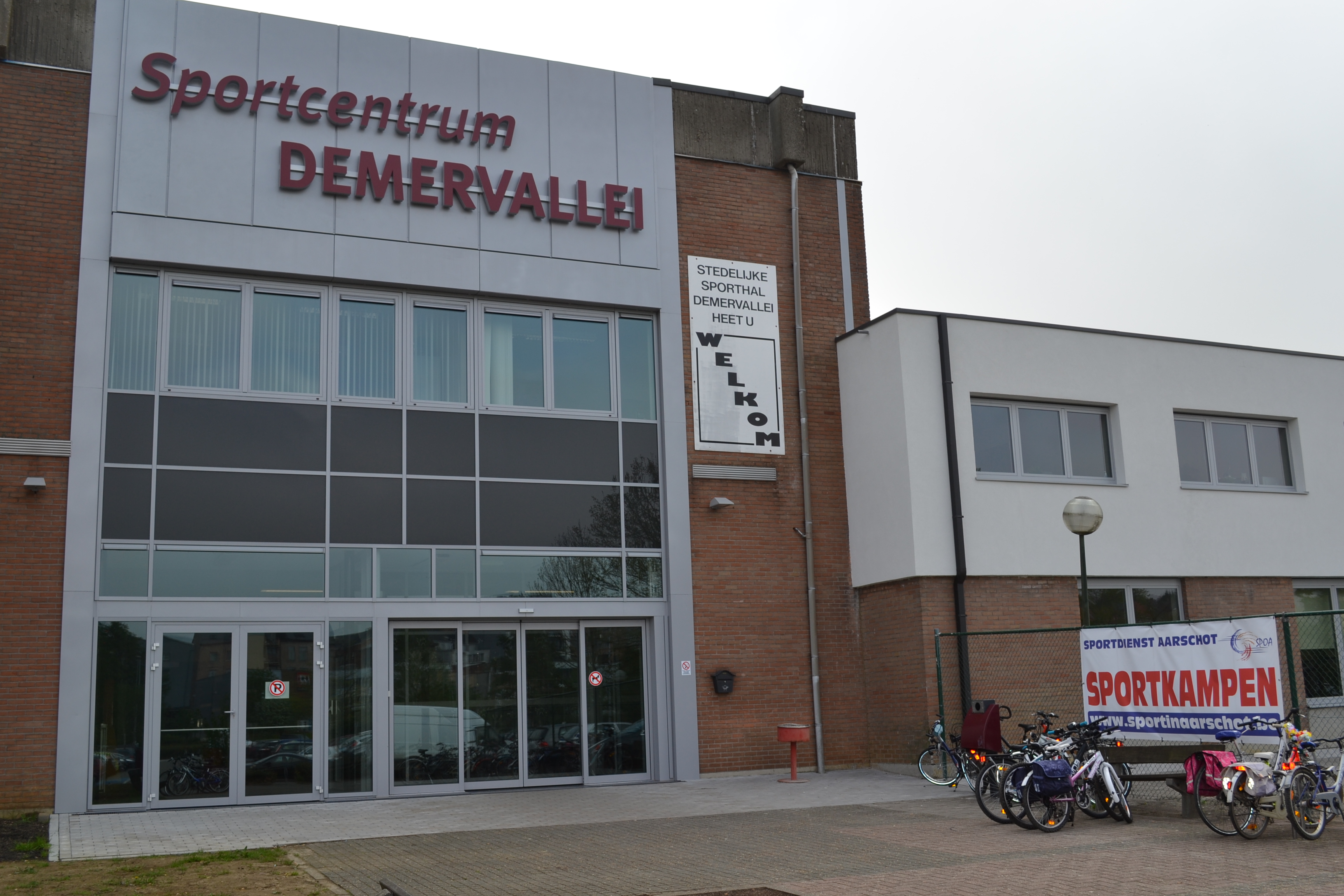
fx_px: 1344
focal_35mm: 36
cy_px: 448
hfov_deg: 53.1
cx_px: 672
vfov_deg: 36.9
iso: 100
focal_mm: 24
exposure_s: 1/200
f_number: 7.1
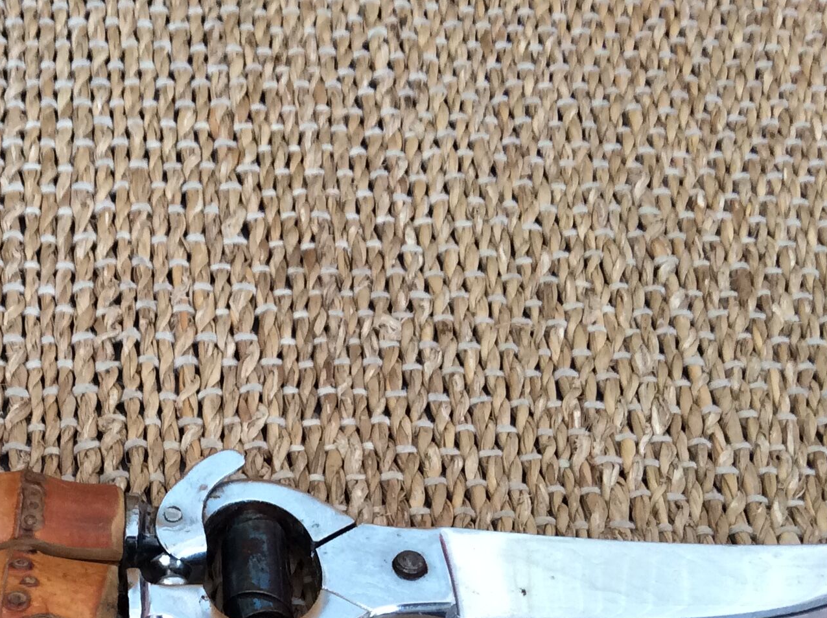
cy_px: 586
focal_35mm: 65
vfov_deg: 21.9
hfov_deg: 29.3
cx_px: 190
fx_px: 1551
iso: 80
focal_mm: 3.3
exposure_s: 1/25
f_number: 2.4
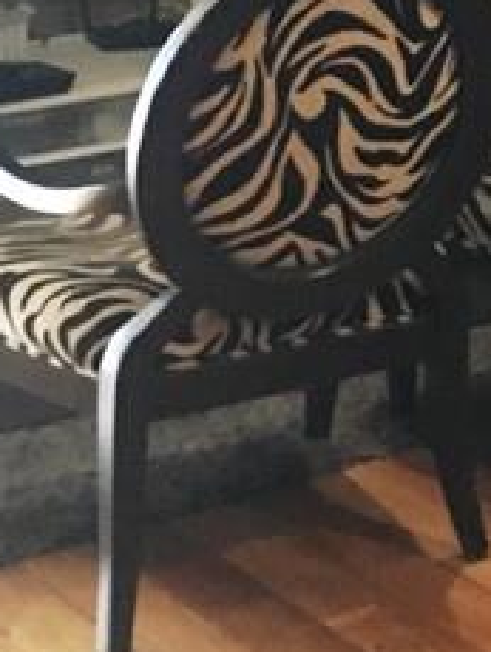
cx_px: 727
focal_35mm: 129
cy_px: -190
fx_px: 2435
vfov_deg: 14.6
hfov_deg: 11.1
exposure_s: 1/15
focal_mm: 4.15
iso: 500
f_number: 2.2
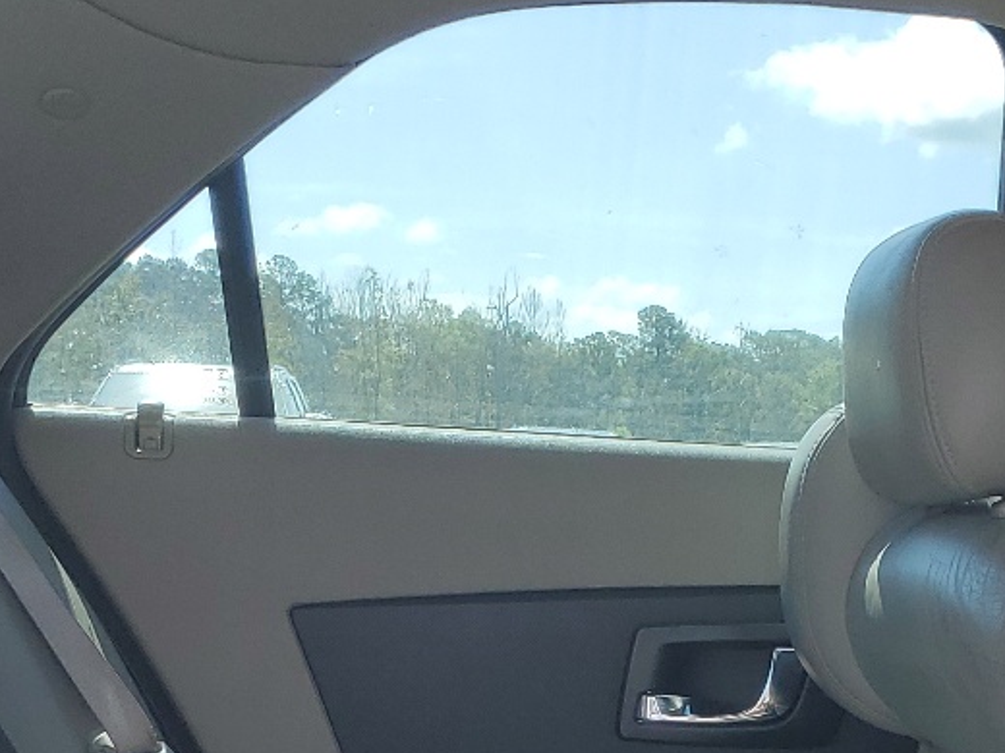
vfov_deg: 17.4
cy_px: 940
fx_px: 2323
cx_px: 634
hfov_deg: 24.3
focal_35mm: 80
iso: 50
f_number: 1.5
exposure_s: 1/667
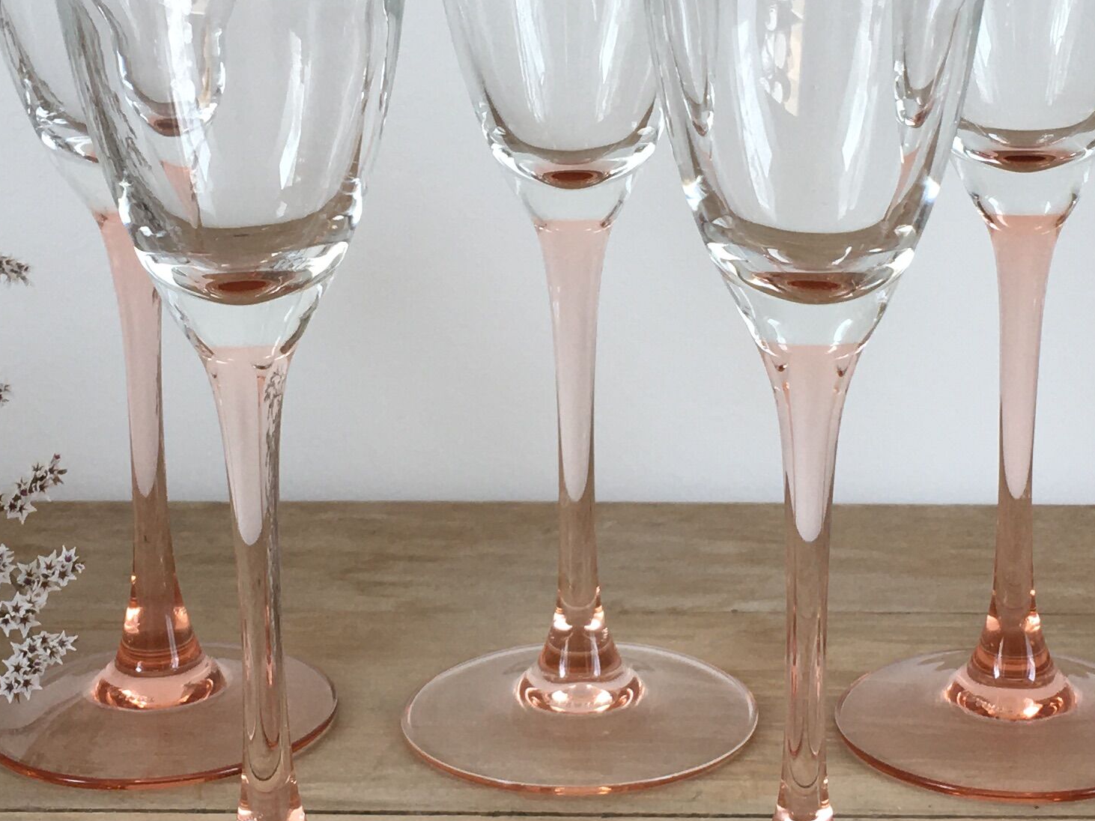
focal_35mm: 80
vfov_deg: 18.4
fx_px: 2530
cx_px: 685
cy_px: 289
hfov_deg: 24.4
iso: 32
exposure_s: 1/100
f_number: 2.2
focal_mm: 4.15
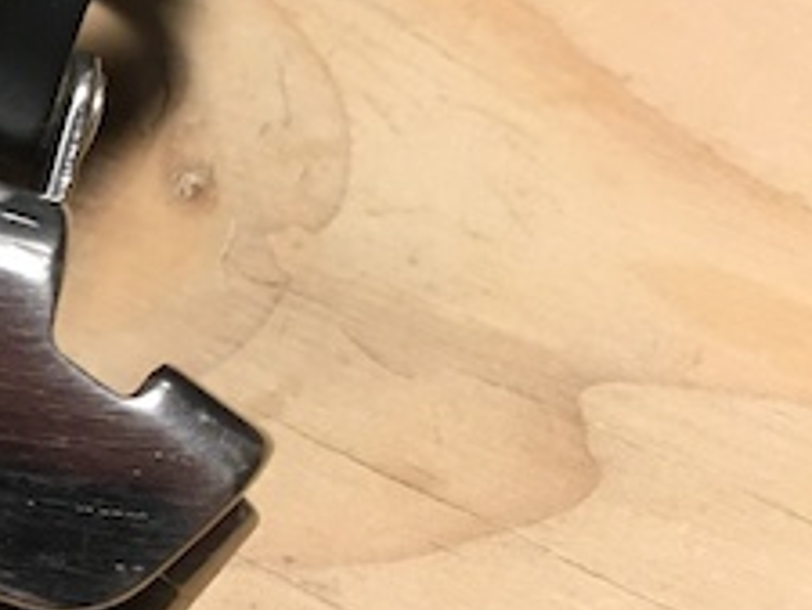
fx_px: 2417
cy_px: 51
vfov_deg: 14.2
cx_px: -621
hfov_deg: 16.3
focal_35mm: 103
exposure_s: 1/30
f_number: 2.2
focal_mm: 4.15
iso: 125
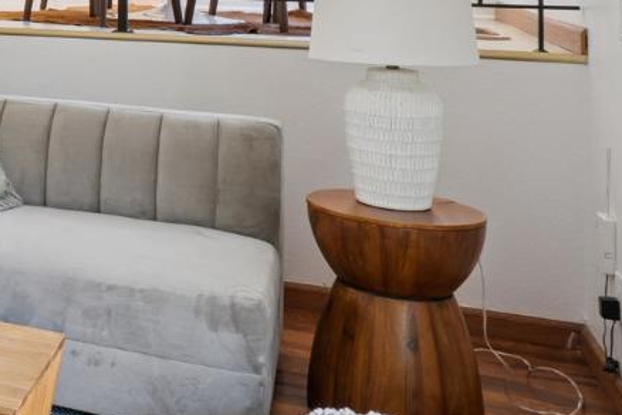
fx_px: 1123
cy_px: -63
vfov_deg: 19.8
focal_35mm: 65
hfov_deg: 23.6
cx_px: -351
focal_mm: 19
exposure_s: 1/4
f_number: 11
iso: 200
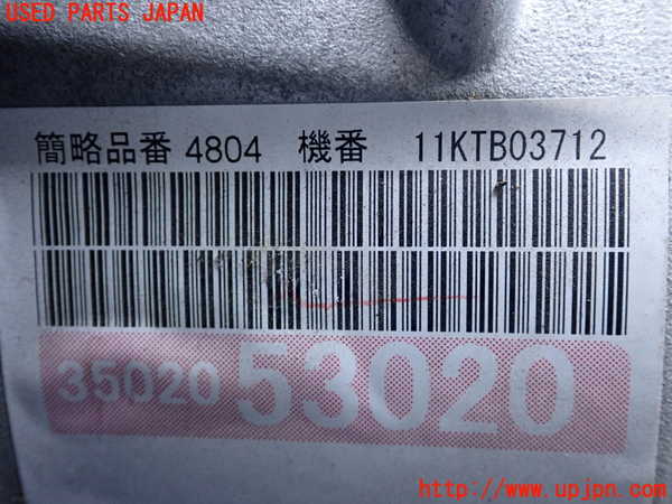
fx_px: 738
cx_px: 336
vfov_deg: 37.7
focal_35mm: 38
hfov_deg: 49.0
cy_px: 252
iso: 500
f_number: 2.7
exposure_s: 1/125
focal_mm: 6.83
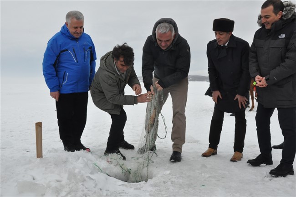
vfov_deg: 36.8
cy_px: 98
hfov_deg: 53.2
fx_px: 296
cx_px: 148
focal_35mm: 36
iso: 1250
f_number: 16
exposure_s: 1/1000
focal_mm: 24
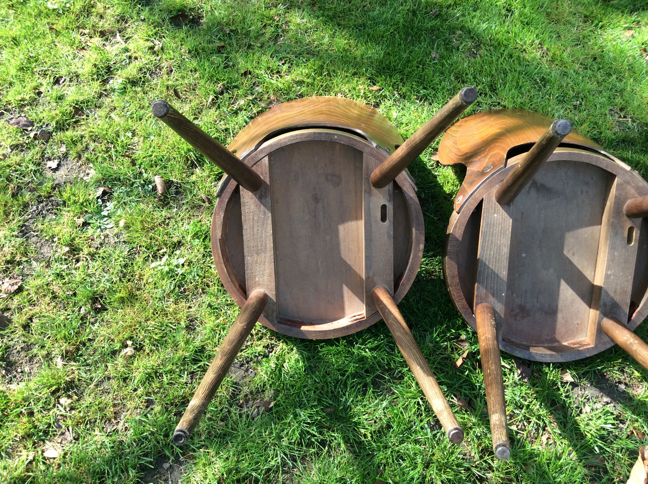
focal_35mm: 32
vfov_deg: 44.1
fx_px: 598
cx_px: 324
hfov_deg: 56.9
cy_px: 242
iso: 32
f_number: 2.4
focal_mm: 3.3
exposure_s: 1/221
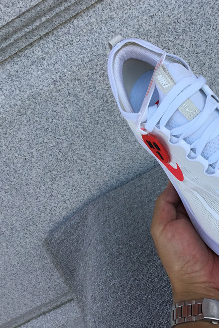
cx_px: 195
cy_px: 161
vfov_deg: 44.5
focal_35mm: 44
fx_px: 401
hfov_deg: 29.4
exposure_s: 1/388
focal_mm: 3.3
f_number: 2.4
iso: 25
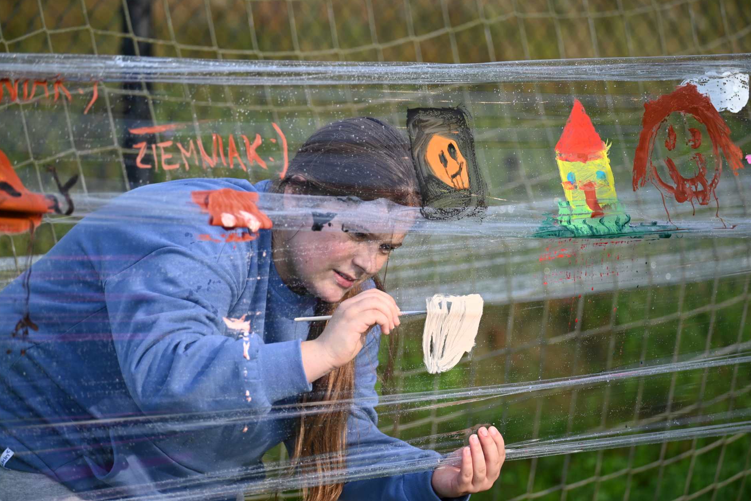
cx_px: 370
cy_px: 253
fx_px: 4674
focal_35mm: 224
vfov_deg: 6.1
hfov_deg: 9.2
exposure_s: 1/500
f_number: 5.6
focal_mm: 220
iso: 250
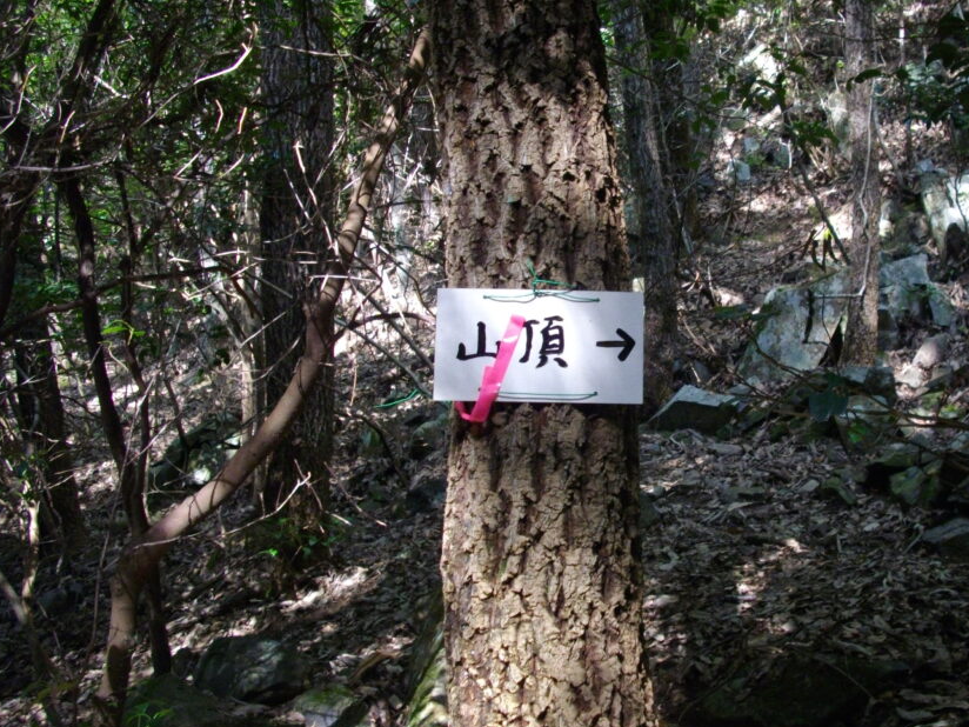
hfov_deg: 41.0
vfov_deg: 31.5
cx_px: 583
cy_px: 329
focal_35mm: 46
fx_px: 1288
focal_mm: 6.2
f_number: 2.8
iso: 200
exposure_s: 1/100
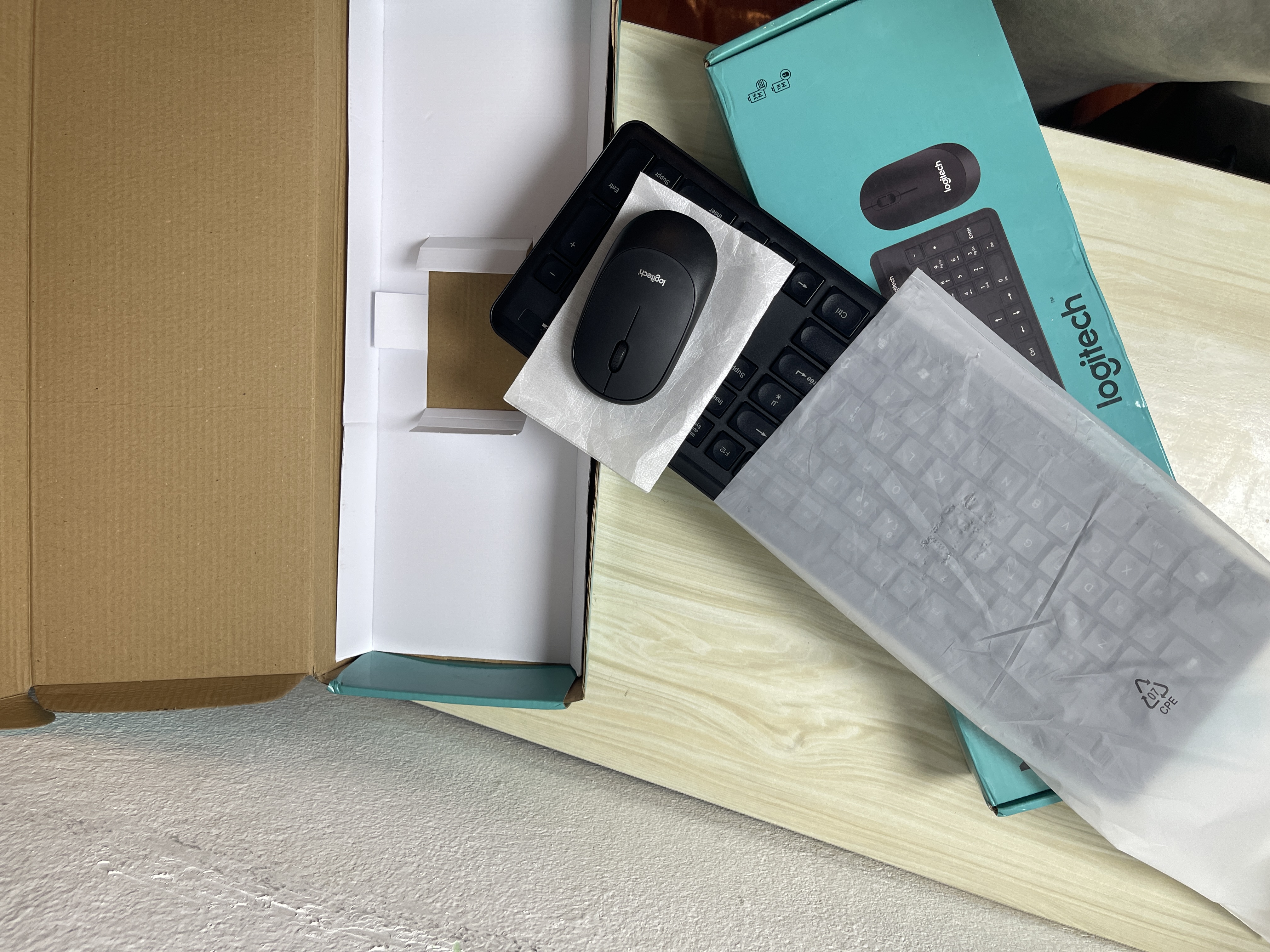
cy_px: 476
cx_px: 635
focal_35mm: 25
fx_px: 917
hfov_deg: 69.4
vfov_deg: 54.9
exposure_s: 1/100
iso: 80
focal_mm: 5.1
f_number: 1.6
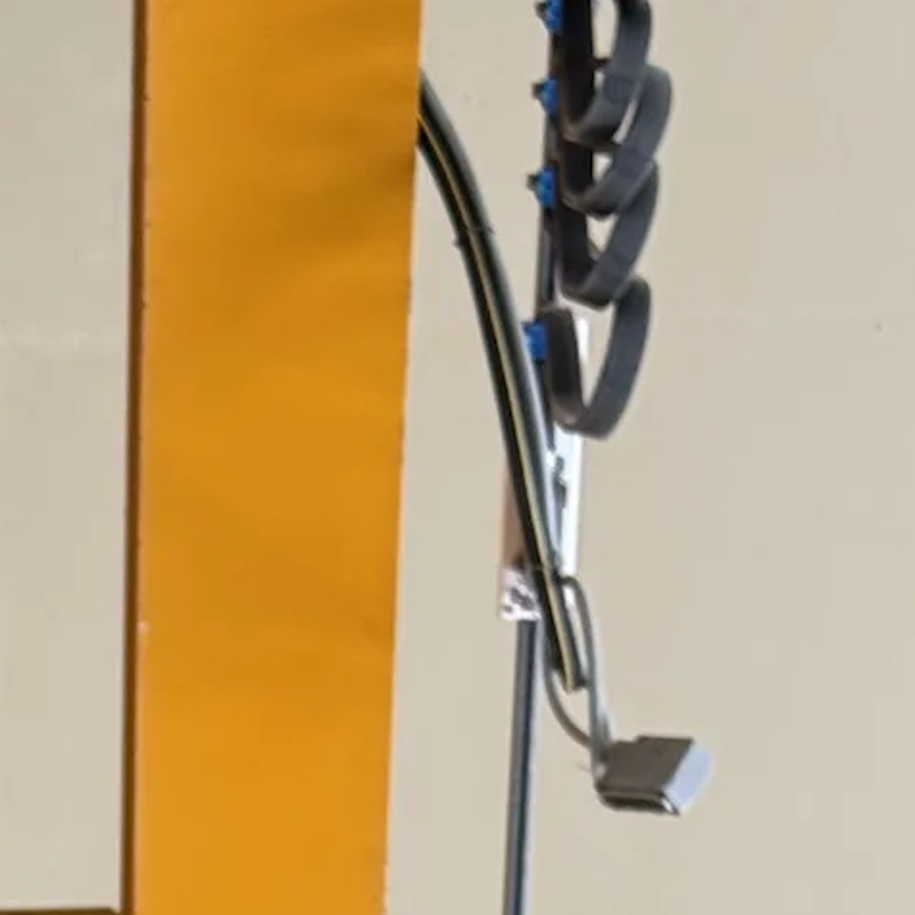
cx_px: -386
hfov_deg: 10.0
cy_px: 1436
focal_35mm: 171
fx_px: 5114
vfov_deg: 9.9
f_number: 1.78
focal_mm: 6.76
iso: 200
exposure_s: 1/60
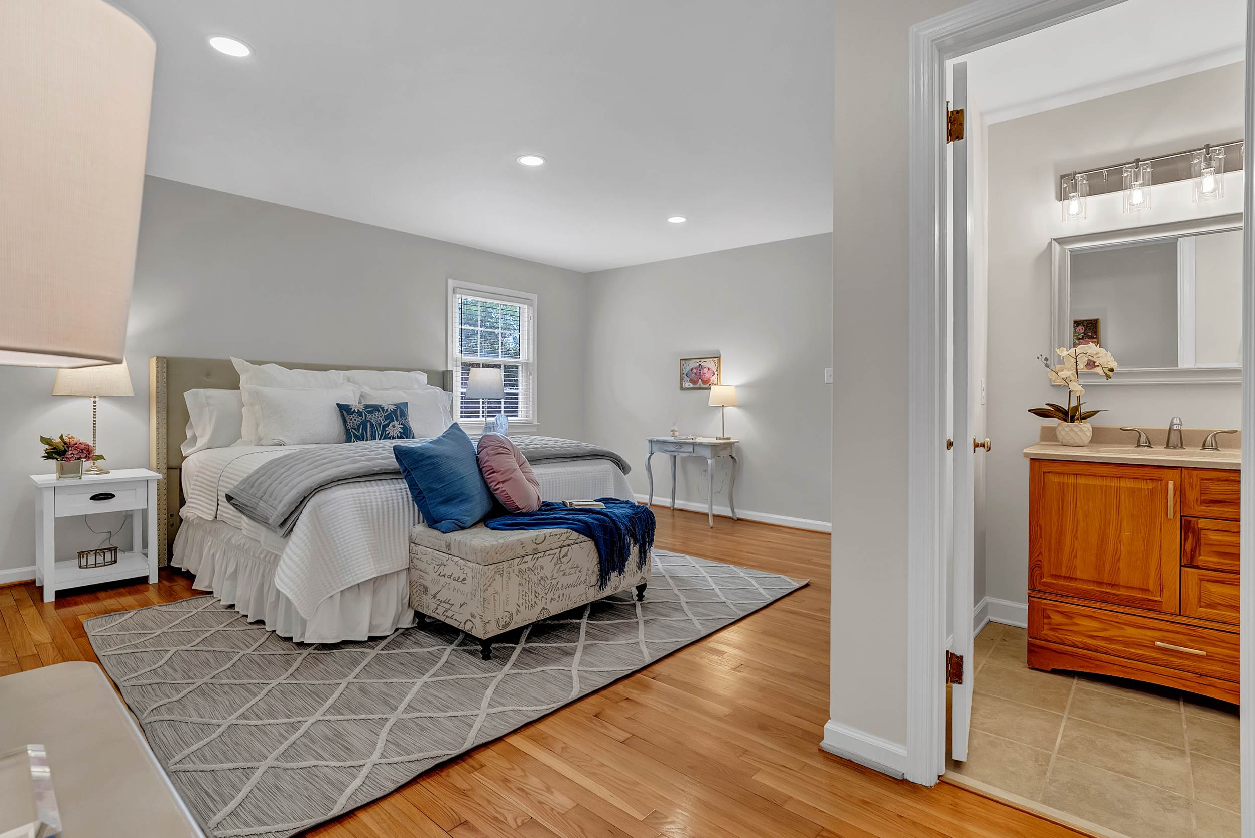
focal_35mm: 16
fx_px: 558
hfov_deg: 96.7
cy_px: 419
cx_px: 628
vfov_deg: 73.8
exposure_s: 1/10
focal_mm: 16
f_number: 9
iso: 250
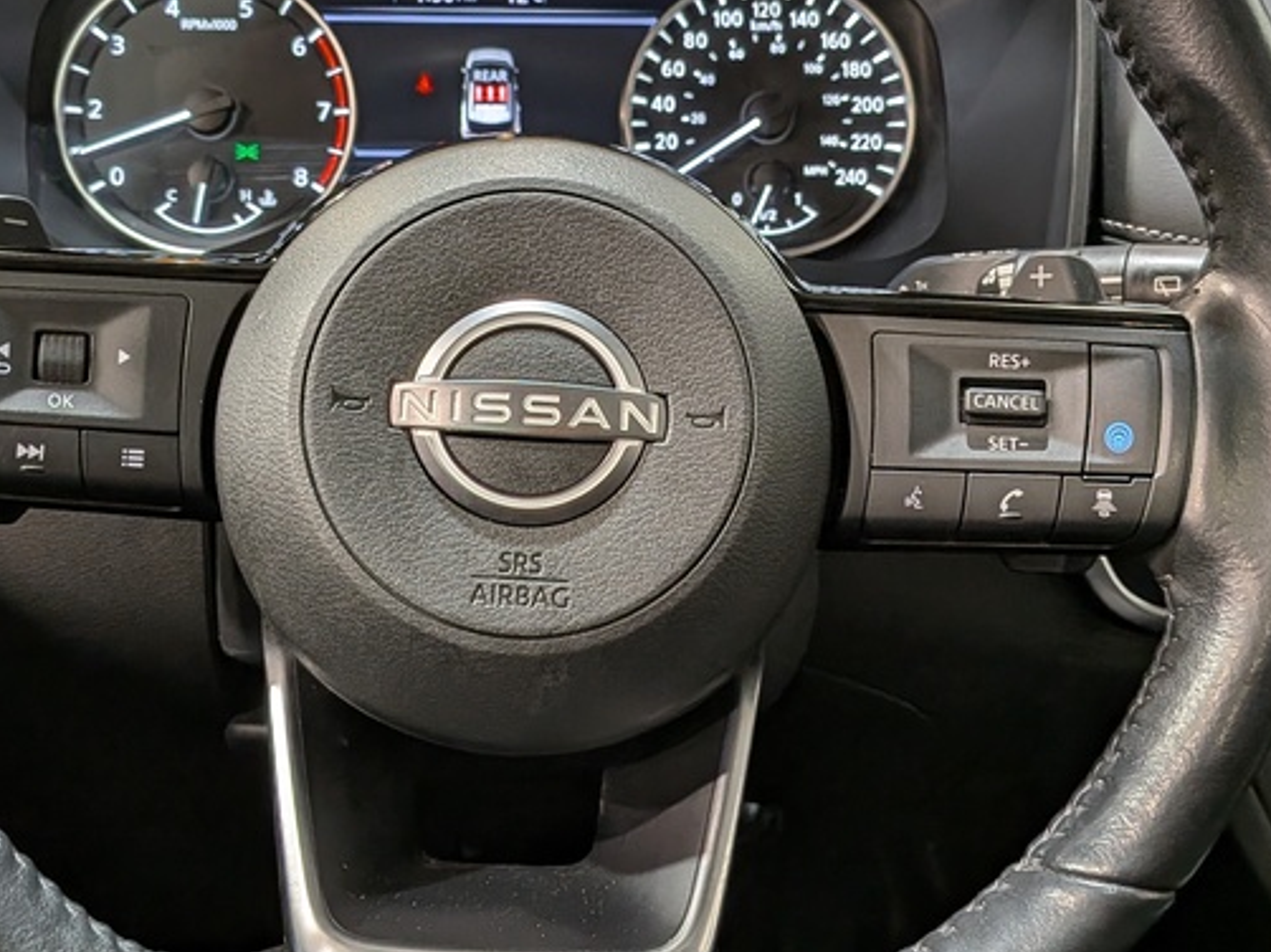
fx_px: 1798
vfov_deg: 29.6
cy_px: 385
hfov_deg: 38.8
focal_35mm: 49
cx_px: 519
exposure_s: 1/30
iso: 55
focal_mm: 4.53
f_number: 1.7
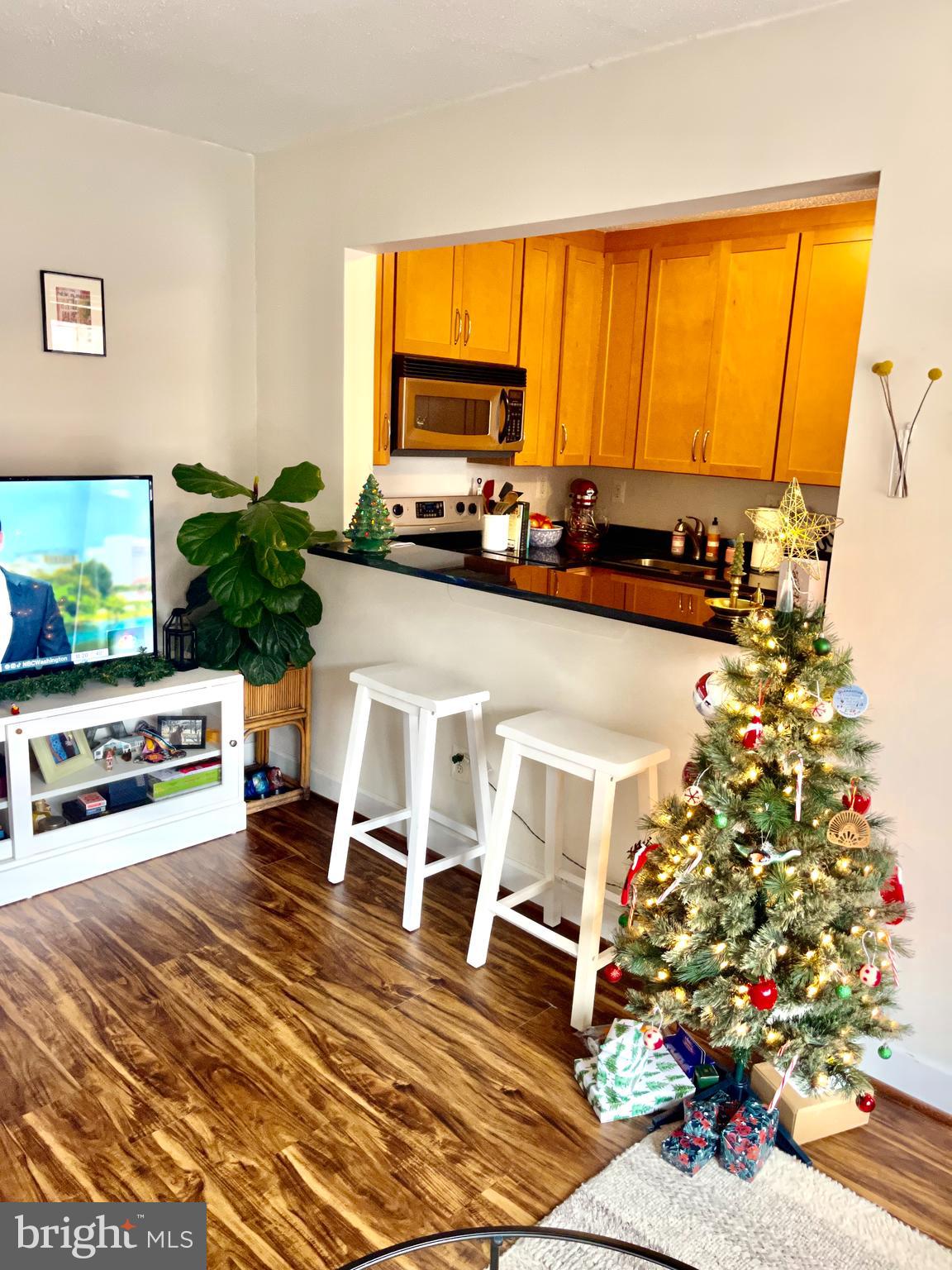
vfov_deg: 69.4
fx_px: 917
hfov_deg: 54.9
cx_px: 476
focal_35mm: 25
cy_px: 635
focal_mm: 5.1
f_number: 1.6
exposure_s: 1/60
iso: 250
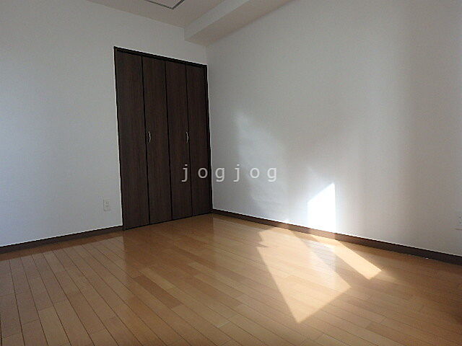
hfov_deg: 79.0
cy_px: 173
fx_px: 280
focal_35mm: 21
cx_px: 231
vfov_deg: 63.4
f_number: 3.5
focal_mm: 3.7
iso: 200
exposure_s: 1/60
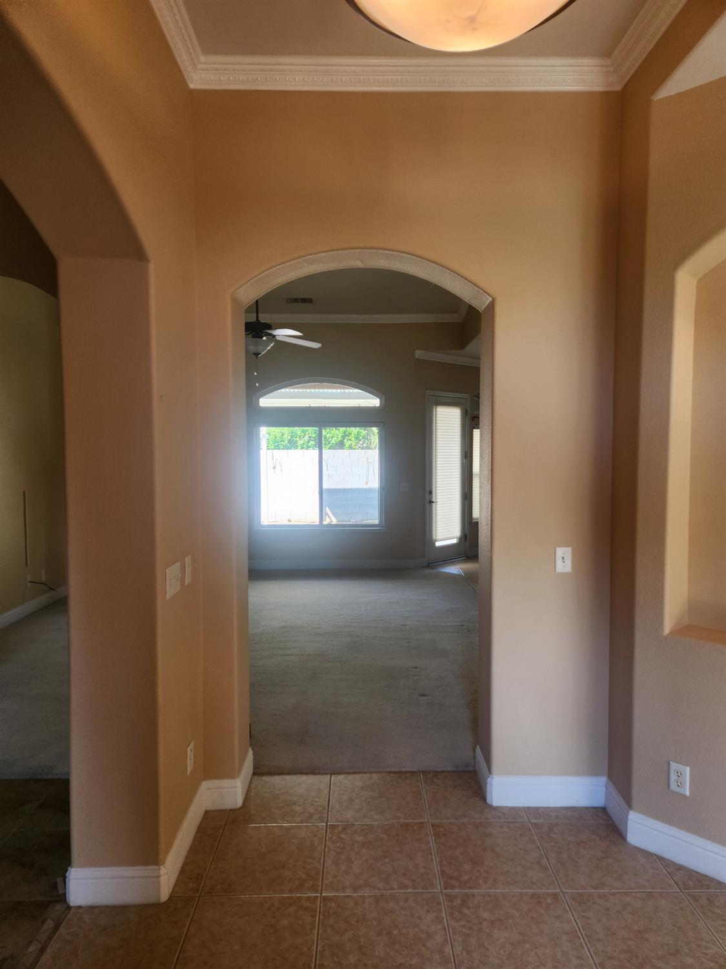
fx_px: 643
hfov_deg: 58.9
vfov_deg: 73.9
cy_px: 484
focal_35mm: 23
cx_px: 363
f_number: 1.8
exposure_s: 1/120
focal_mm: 5.4
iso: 64
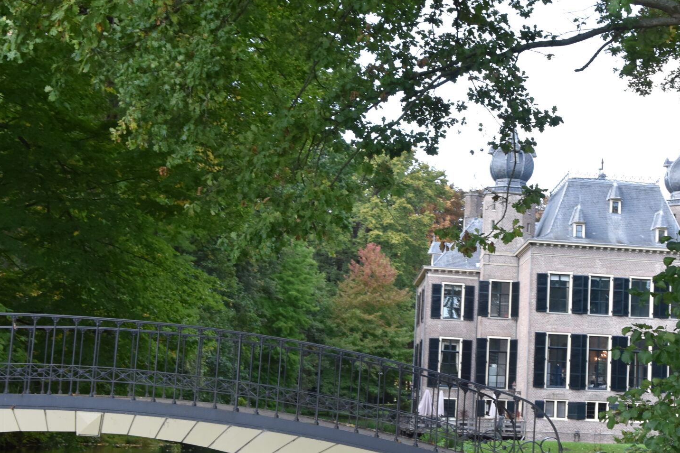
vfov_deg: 22.9
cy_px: 304
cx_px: 492
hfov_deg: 33.4
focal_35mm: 59
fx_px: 1114
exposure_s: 1/160
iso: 400
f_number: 6.3
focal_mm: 22
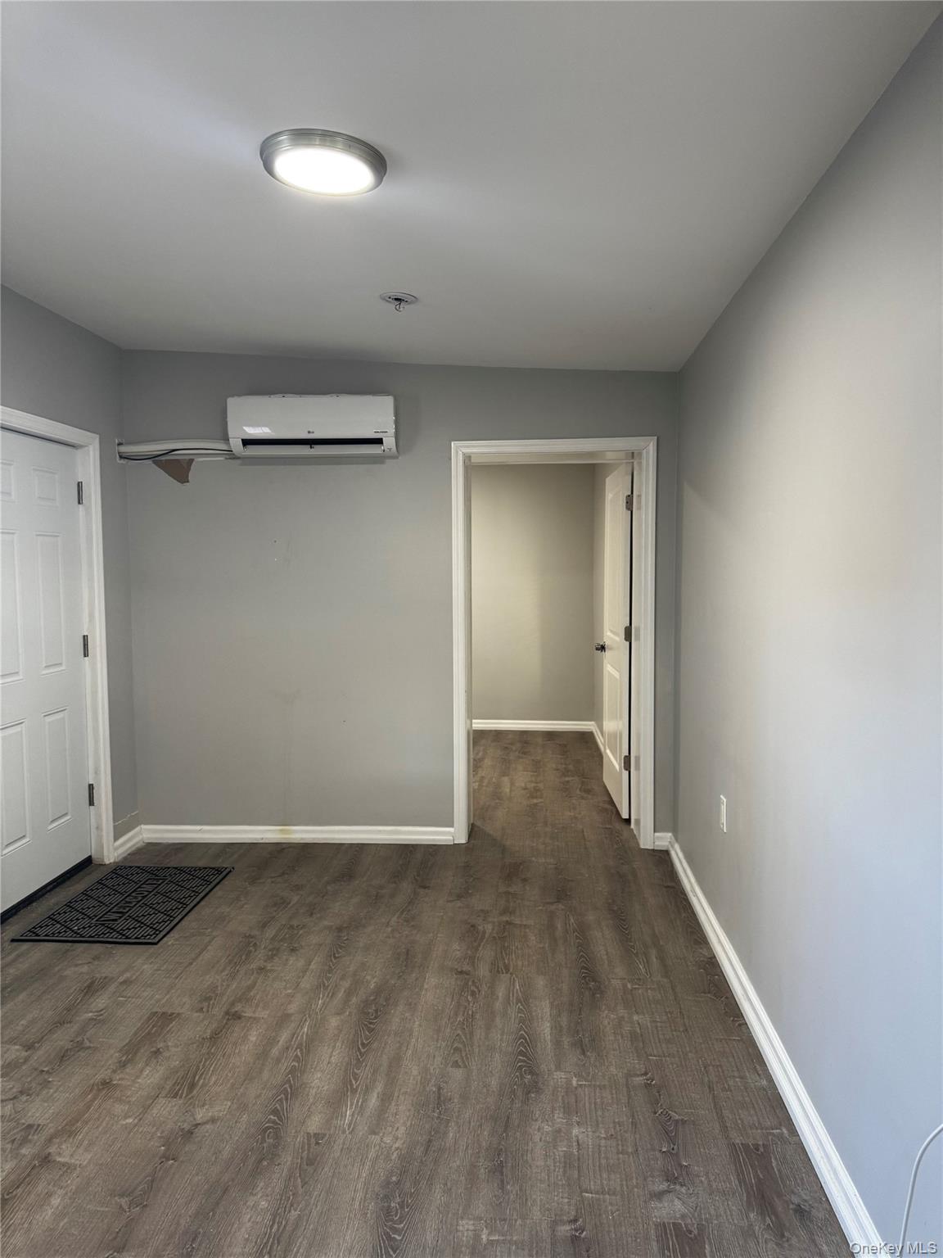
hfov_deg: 56.8
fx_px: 872
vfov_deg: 71.6
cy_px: 629
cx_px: 472
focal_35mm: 24
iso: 160
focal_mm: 6.76
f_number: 1.78
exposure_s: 1/60
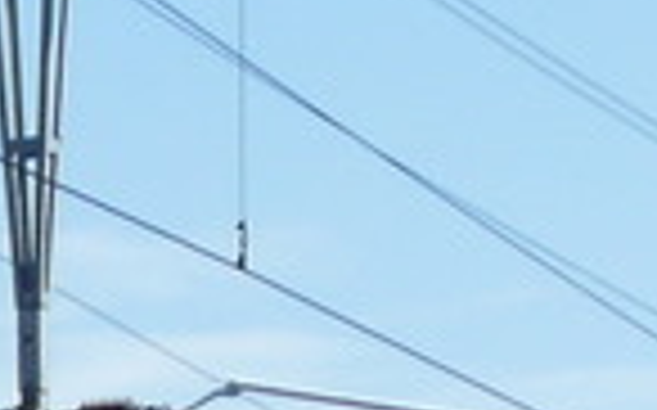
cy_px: 1365
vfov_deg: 3.7
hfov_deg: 6.0
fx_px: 6101
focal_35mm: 341
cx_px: -652
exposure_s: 1/400
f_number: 5.6
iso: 100
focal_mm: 7.7
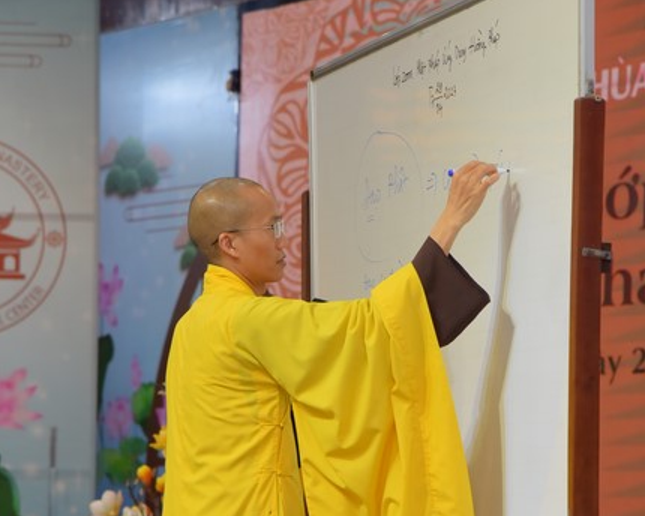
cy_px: 336
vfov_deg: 9.1
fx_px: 3245
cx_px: 323
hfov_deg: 11.4
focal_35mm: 170
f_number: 5.6
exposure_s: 1/125
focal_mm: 120
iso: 1000
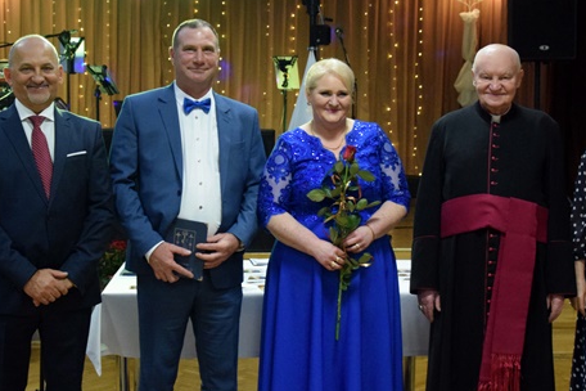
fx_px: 1204
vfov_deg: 18.4
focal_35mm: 74
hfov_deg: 27.3
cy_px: 215
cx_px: 328
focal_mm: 25
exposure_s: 1/100
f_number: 4
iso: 2800
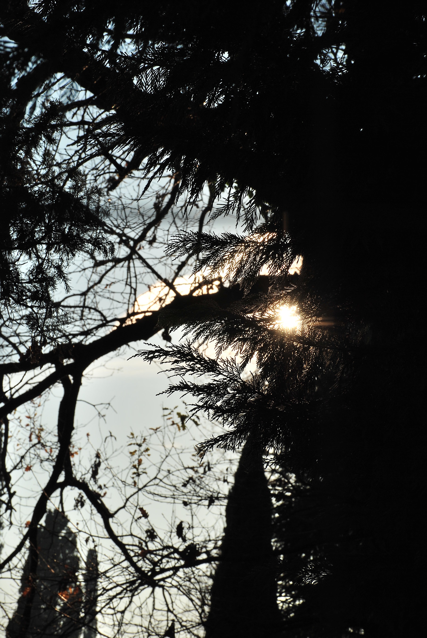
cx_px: 214
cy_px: 319
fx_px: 1863
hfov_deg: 13.1
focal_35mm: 105
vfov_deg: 19.4
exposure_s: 1/250
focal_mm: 70
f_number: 16
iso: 100
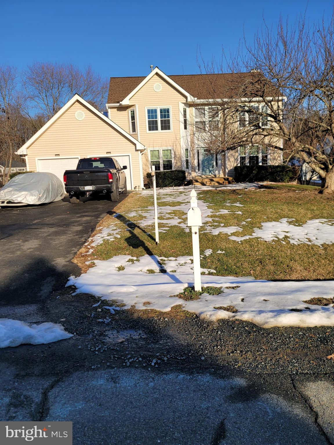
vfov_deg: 69.4
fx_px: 322
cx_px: 167
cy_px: 222
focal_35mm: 25
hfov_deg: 54.9
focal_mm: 7
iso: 20
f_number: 1.8
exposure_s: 1/1105
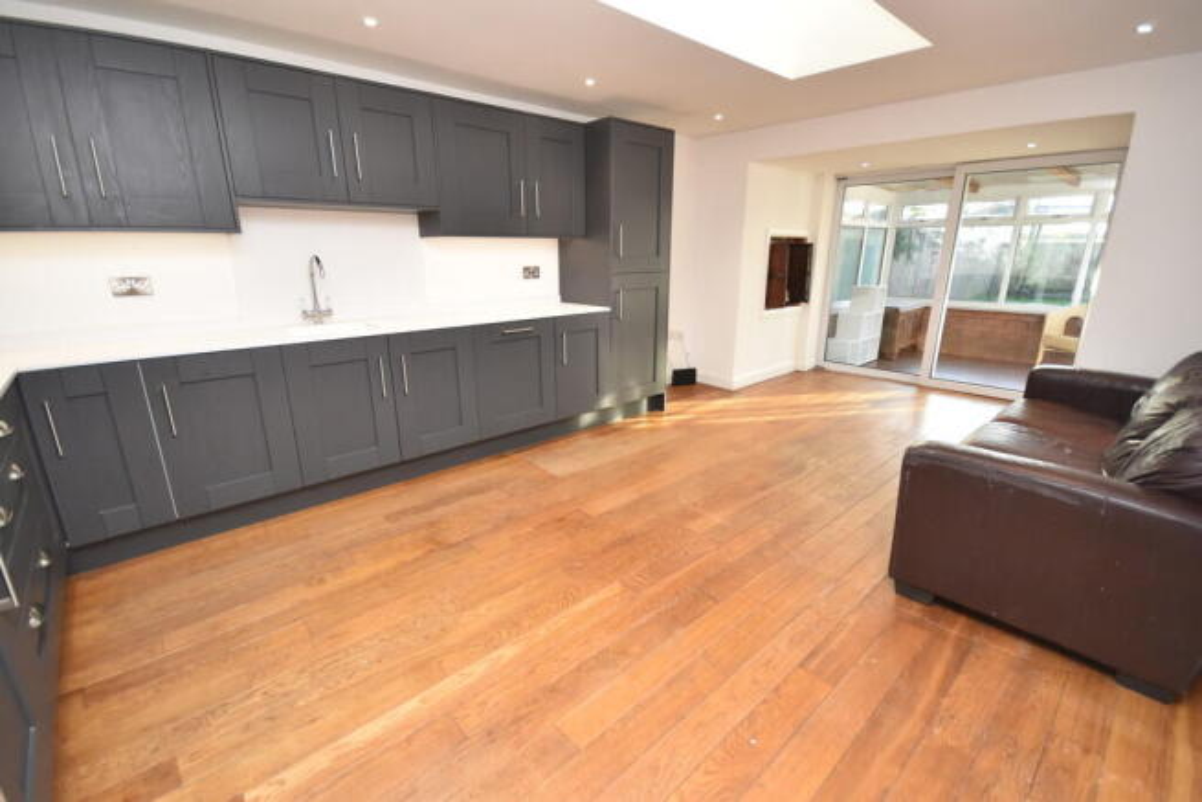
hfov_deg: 100.4
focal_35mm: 15
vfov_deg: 77.4
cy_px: 401
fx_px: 501
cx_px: 601
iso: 800
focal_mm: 10
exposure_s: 1/160
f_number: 4.5
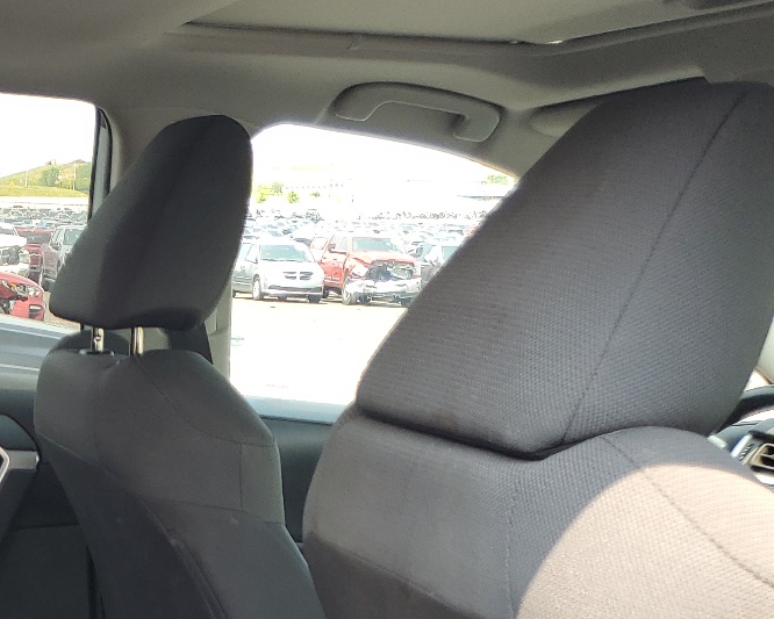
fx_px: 1398
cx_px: -119
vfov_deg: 23.4
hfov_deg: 27.7
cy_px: 691
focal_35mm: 61
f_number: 1.5
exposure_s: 1/256
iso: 50
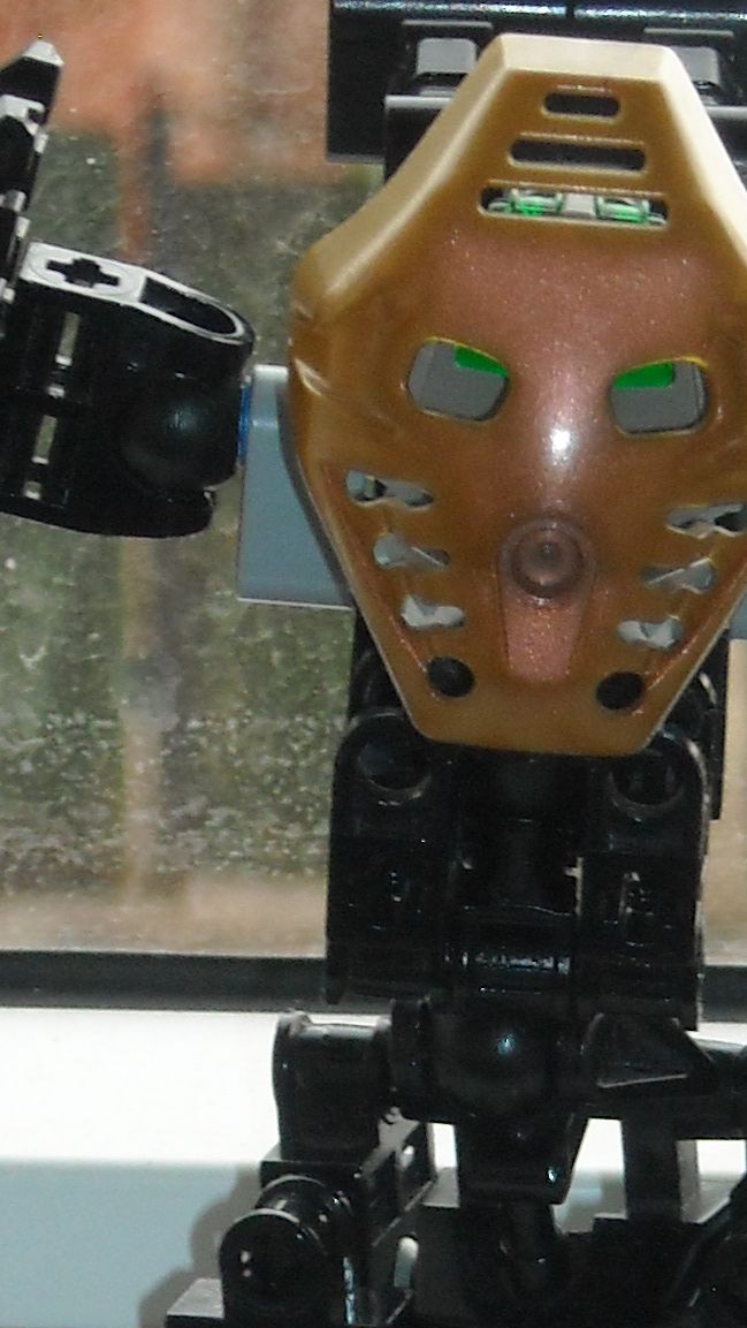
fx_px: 9116
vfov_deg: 8.3
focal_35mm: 259
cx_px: 414
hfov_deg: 4.7
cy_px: 1170
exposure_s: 1/125
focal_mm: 13.73
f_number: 4.1
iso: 200
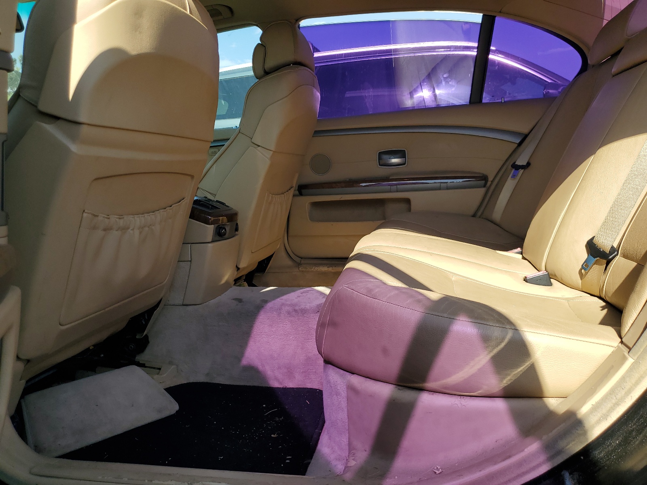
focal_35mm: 26
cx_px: 324
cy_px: 242
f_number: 1.5
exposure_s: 1/1429
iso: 50
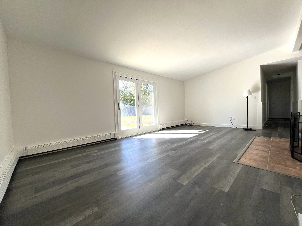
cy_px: 113
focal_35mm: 13
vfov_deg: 89.9
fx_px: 113
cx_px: 151
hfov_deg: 106.2
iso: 32
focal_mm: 1.57
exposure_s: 1/99
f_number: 1.8
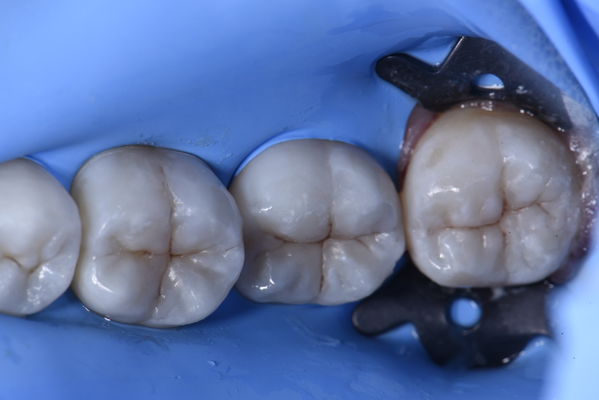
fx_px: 1748
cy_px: 200
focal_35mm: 105
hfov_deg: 19.4
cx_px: 300
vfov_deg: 13.1
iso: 200
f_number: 32
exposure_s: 1/160
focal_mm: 105
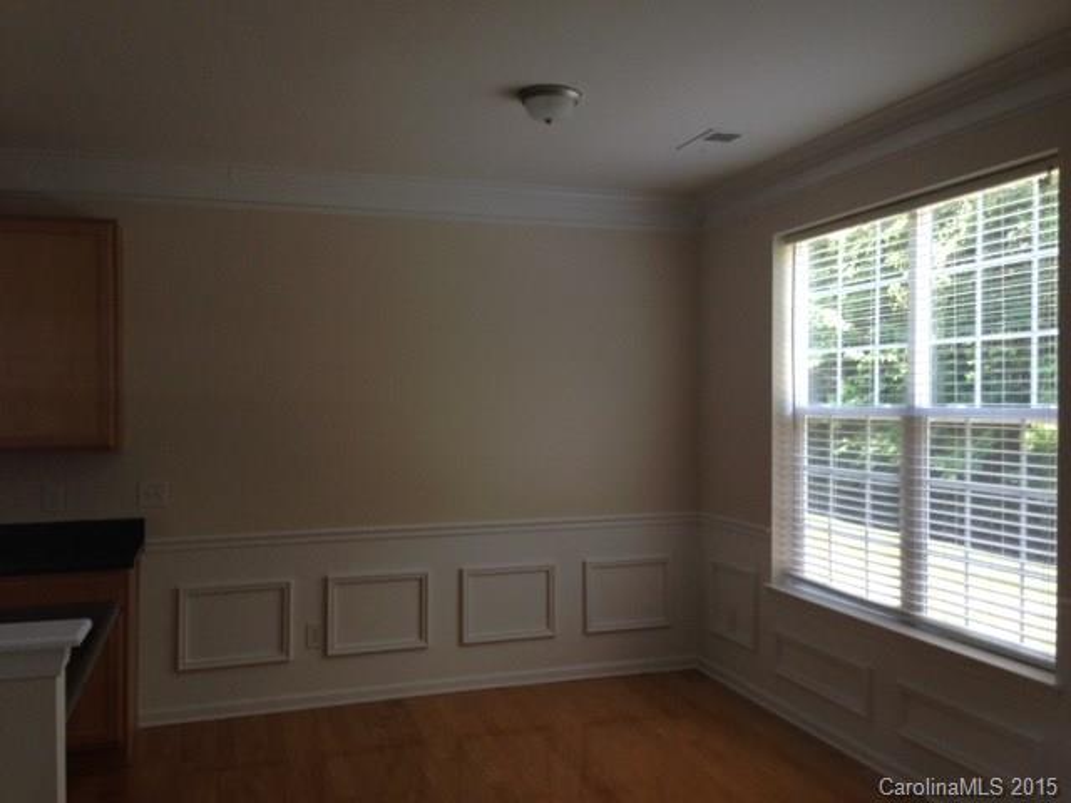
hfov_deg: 55.4
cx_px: 536
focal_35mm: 33
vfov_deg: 42.9
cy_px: 402
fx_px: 1021
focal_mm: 4.12
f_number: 2.4
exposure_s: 1/120
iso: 100
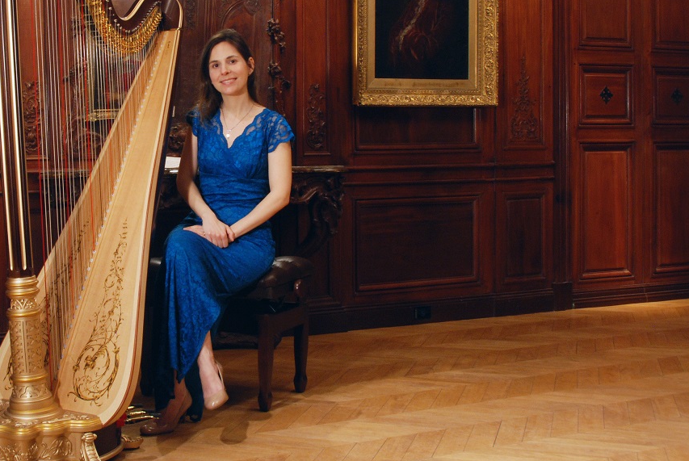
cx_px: 185
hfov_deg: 39.4
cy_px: 142
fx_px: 939
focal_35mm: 49
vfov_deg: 27.4
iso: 400
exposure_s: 1
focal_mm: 20
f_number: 13
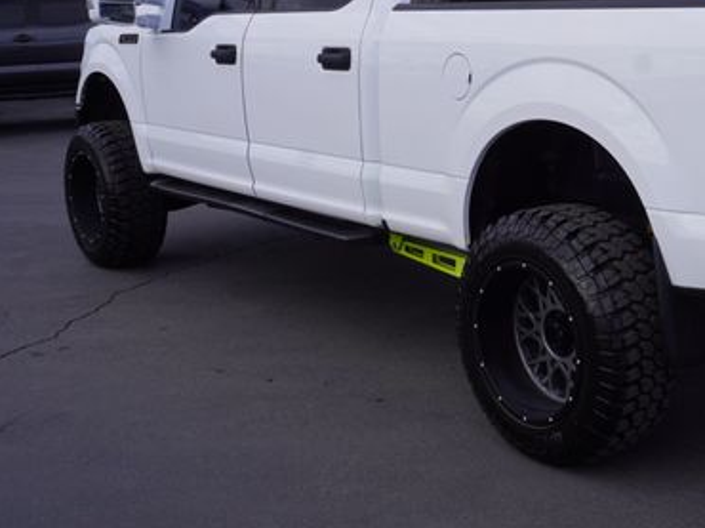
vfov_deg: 26.4
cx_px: 593
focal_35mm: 55
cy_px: 177
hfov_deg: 33.6
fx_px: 1119
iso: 100
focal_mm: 22
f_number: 10
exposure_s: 1/160
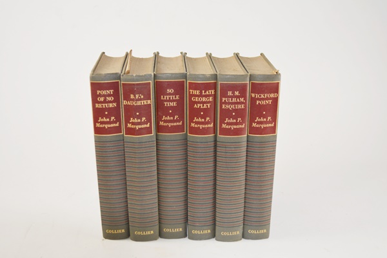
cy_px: 129
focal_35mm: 45
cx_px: 194
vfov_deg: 29.9
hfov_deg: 43.6
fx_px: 484
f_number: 4.5
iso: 200
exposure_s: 1/160
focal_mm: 30
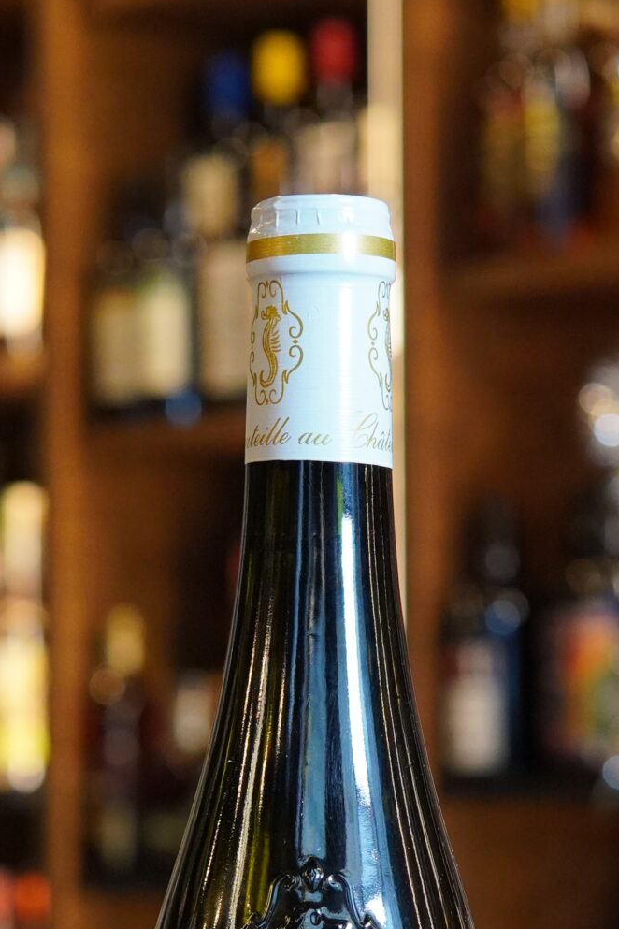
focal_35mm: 116
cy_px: 871
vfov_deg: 17.3
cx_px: 310
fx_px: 2992
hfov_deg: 11.8
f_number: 3.2
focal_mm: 30
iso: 1600
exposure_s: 1/160
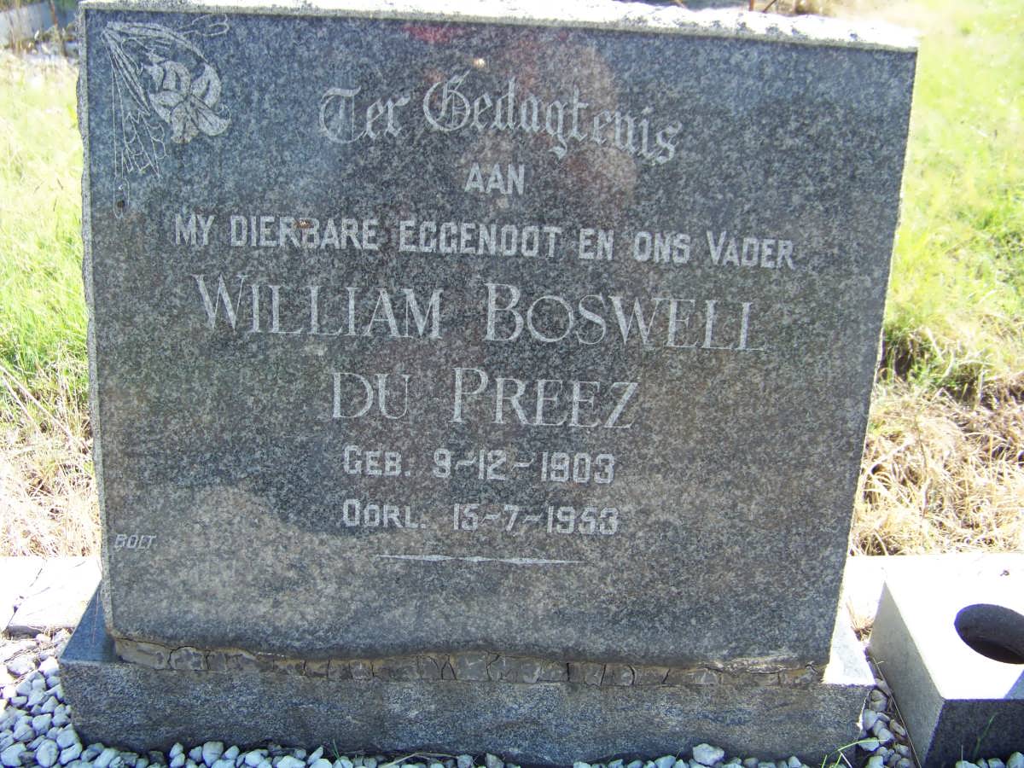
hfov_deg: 51.4
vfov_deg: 39.7
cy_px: 384
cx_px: 512
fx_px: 1065
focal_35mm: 36
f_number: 2.8
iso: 64
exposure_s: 1/200
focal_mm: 5.85
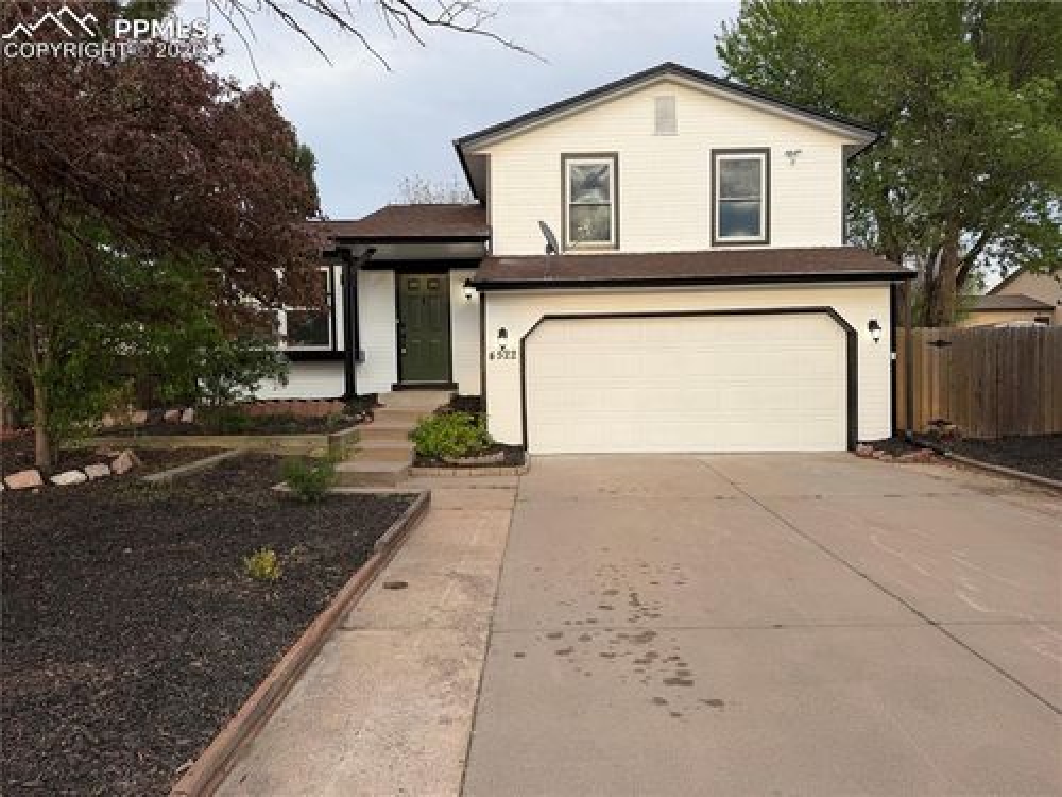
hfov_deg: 71.6
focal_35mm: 24
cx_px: 531
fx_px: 736
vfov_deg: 56.8
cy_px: 398
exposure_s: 1/1046
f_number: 1.78
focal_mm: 6.76
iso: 80
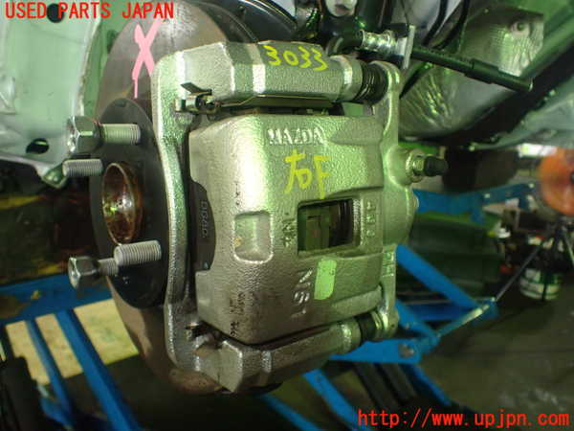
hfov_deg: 60.0
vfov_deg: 46.8
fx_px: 497
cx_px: 287
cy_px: 216
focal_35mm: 30
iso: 800
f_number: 2.3
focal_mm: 5.4
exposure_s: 1/125
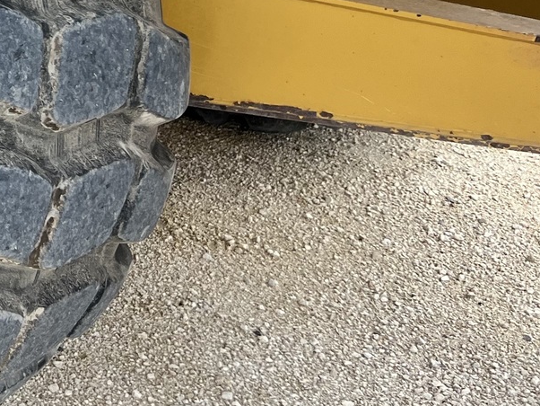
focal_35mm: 87
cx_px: -310
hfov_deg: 19.2
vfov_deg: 16.0
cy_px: -135
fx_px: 1358
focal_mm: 5.7
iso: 50
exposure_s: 1/949
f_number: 1.5
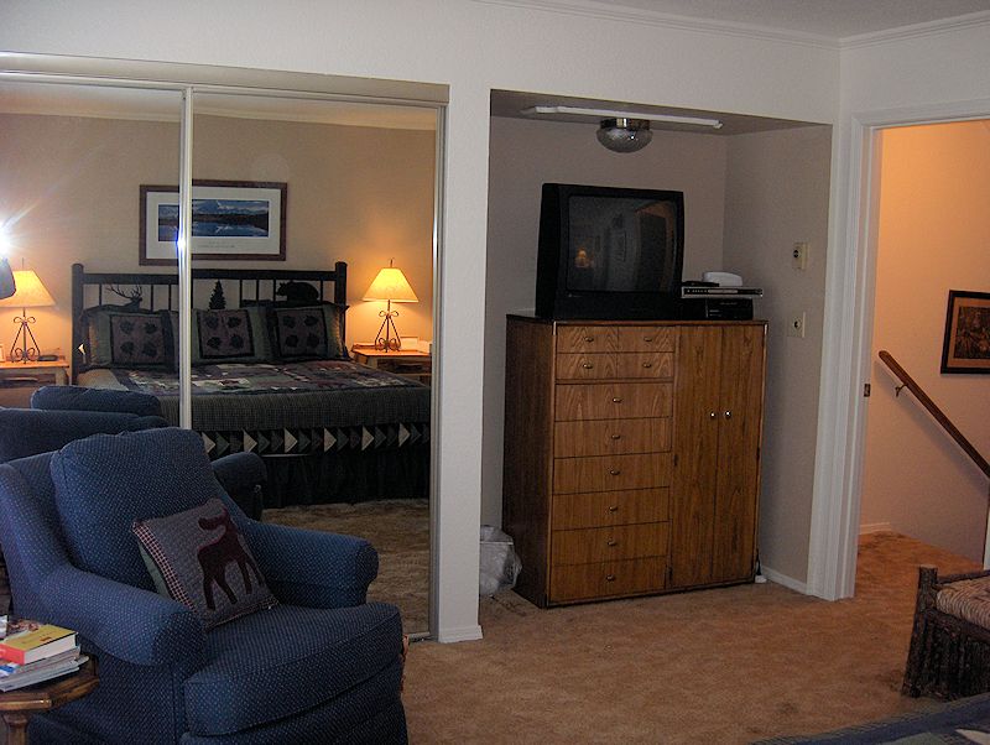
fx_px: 1117
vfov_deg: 36.9
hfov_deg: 47.8
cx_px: 495
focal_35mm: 39
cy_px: 372
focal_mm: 8
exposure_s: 1/60
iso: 100
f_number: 2.8
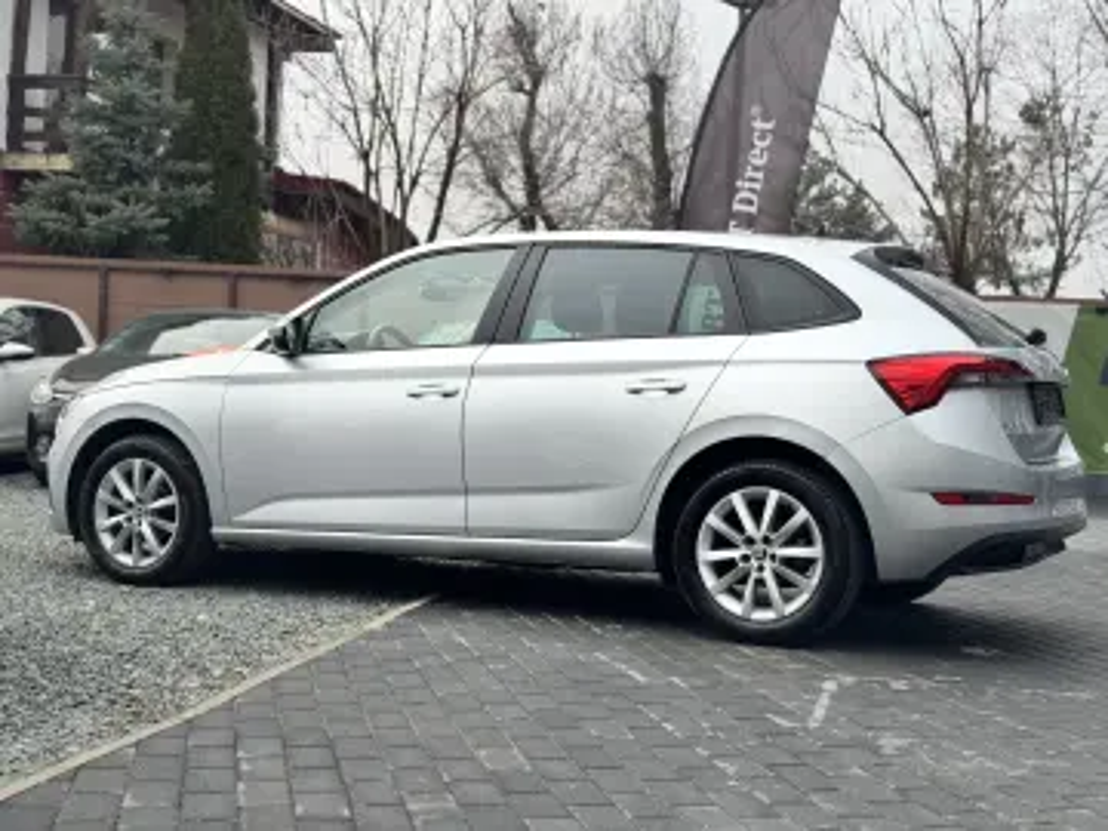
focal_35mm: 48
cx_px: 554
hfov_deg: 39.7
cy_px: 416
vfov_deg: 30.3
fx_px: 1536
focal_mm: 6.76
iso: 50
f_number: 1.78
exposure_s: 1/163
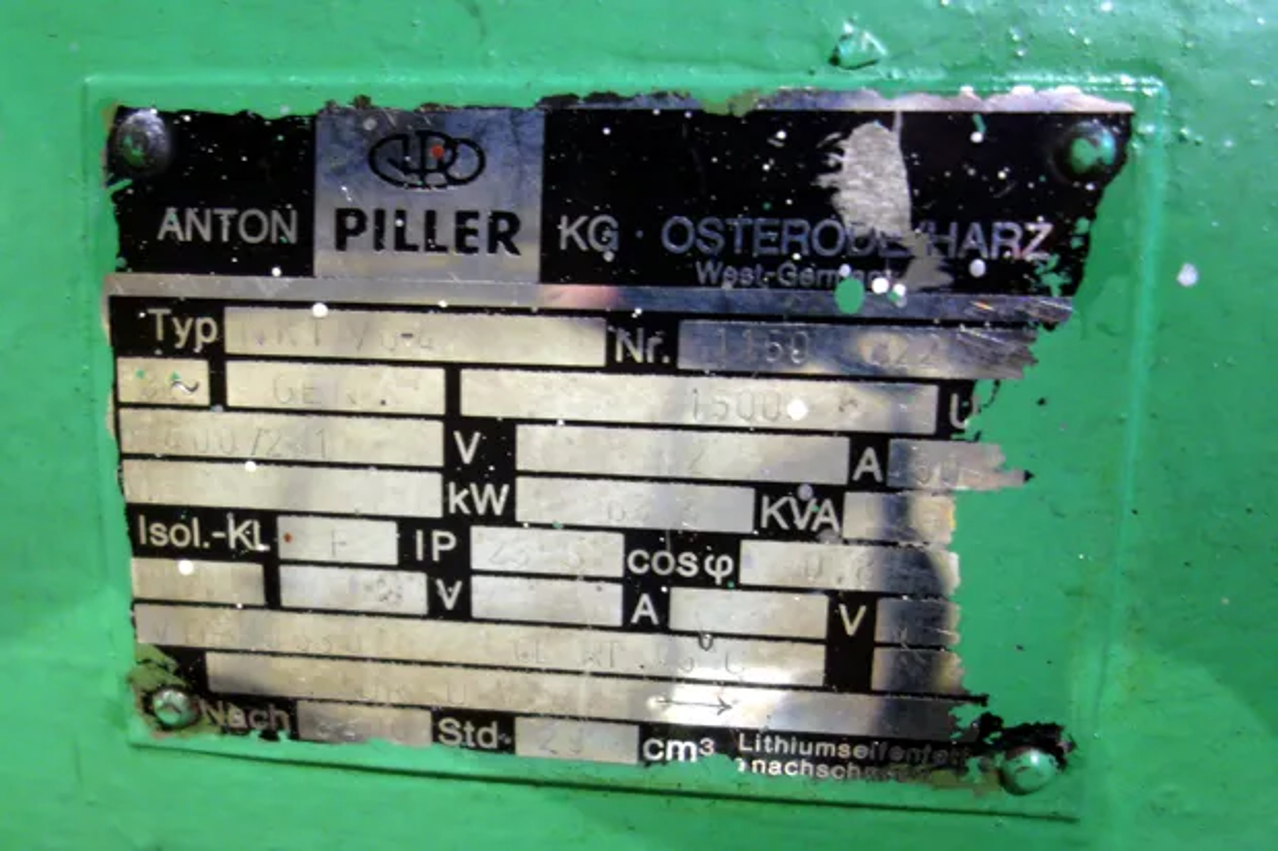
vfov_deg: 46.4
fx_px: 994
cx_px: 639
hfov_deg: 65.5
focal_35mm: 28
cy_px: 426
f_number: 1.8
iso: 400
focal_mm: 10.4
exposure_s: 1/30
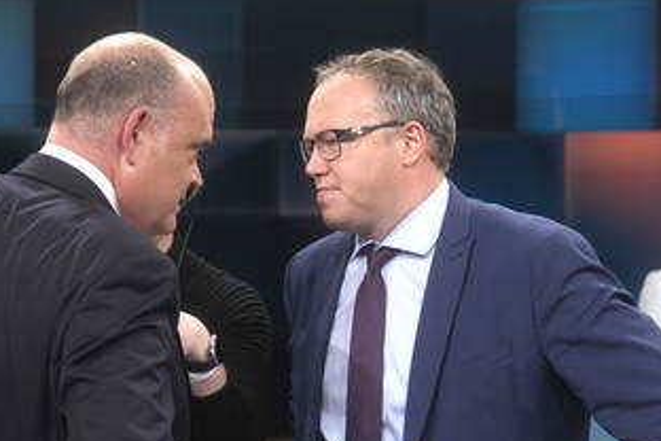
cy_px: 314
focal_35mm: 65
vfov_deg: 20.8
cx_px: 228
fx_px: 1193
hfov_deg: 30.8
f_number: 2
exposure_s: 1/640
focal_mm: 30
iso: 640
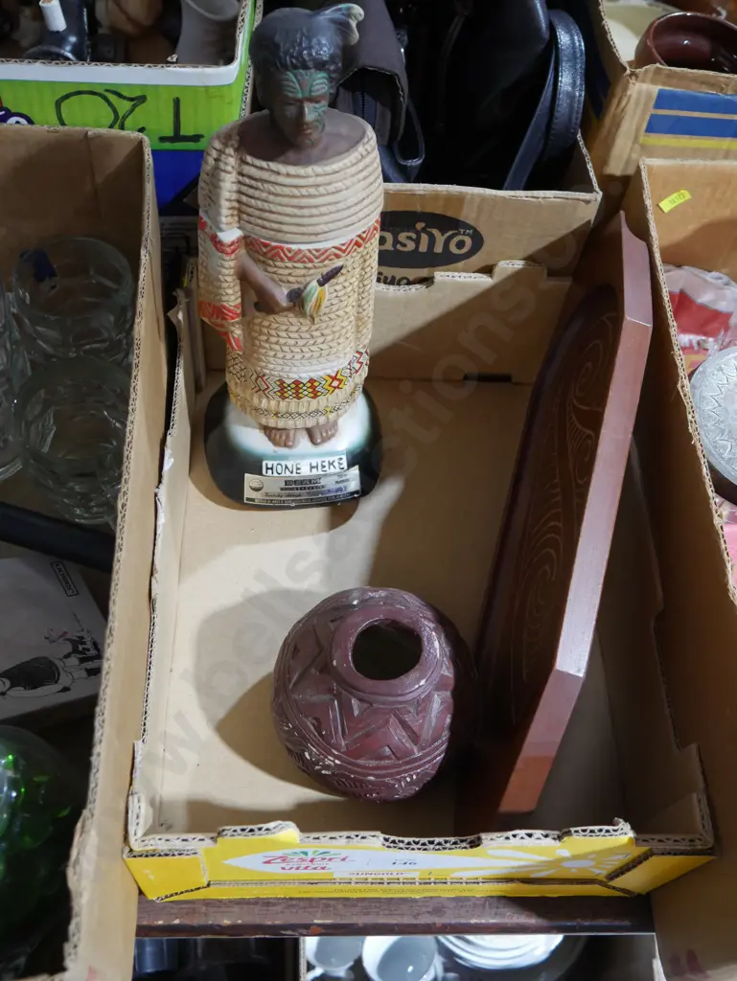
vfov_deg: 53.9
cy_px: 490
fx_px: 964
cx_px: 368
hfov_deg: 41.8
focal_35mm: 34
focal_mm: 17
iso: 1250
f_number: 4
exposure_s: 1/60
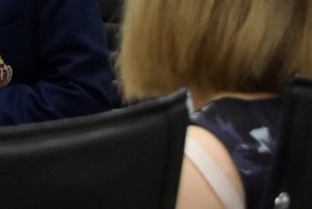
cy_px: -362
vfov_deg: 3.7
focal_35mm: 363
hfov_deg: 5.6
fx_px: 3148
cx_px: -114
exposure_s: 1/160
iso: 3200
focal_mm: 58
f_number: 6.3
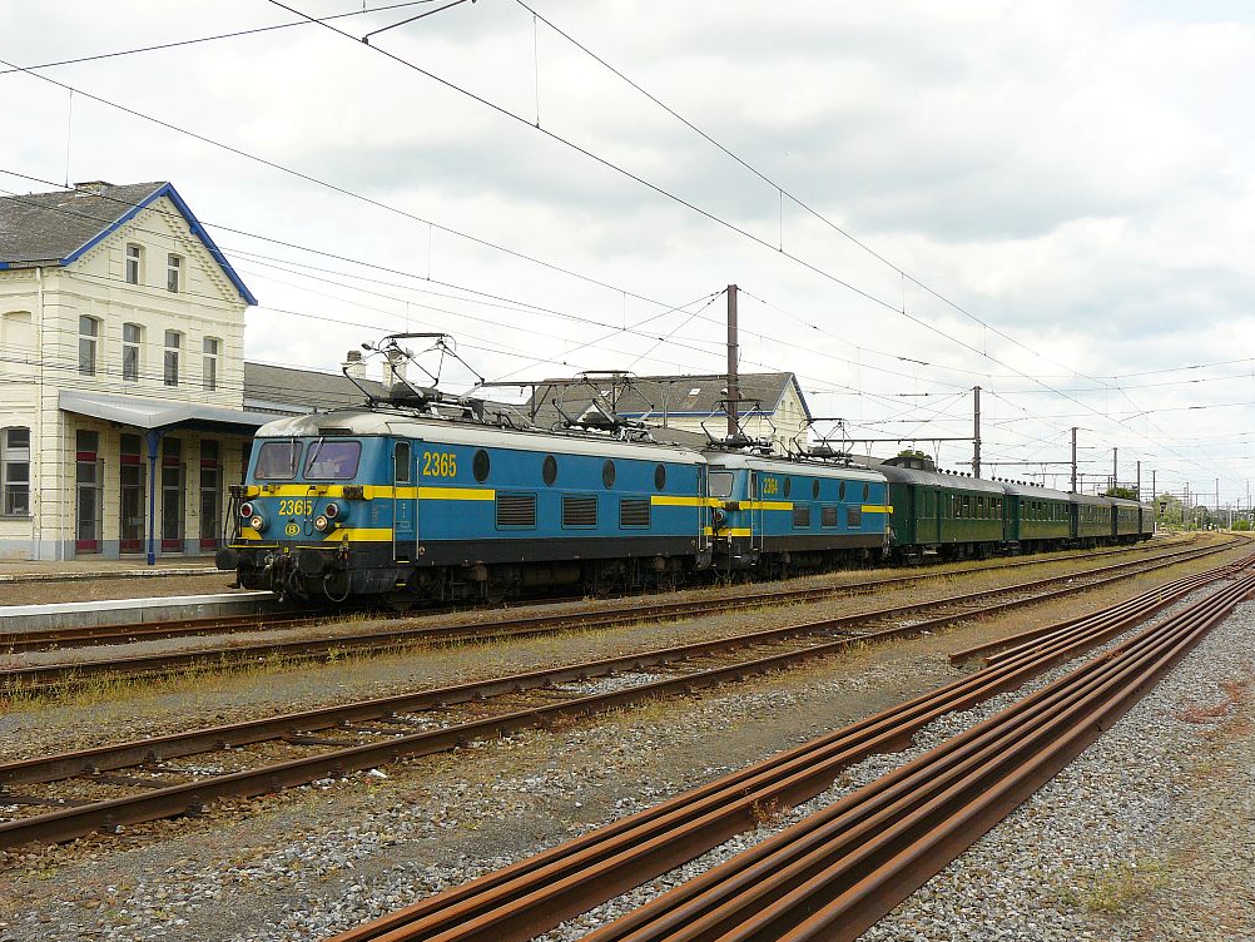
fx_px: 1704
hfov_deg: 40.4
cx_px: 636
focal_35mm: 47
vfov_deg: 30.9
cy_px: 480
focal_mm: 7.6
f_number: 5.6
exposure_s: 1/250
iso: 100
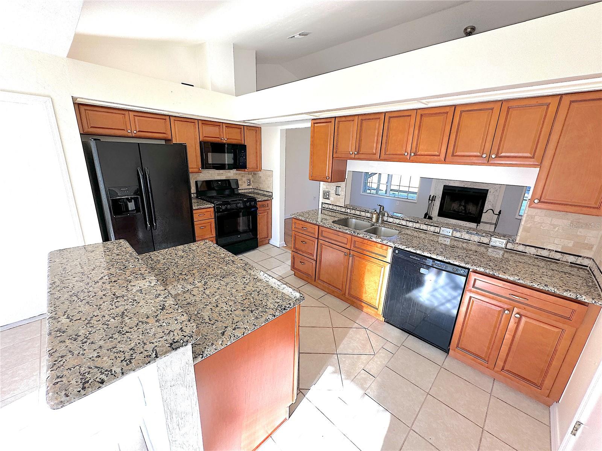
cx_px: 301
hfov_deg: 102.1
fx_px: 243
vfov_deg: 85.7
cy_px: 226
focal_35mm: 14
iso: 80
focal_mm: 2.22
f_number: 2.2
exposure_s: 1/120
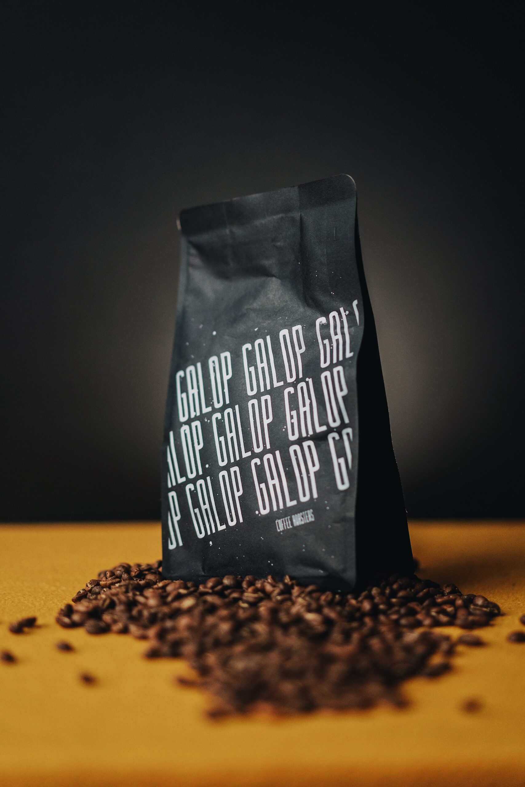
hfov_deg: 24.6
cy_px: 394
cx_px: 262
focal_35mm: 55
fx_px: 1203
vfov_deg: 36.2
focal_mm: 55
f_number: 1.8
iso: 640
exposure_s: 1/125
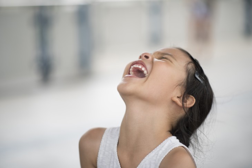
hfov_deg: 23.9
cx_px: 126
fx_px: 595
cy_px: 84
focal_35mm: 85
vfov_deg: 16.1
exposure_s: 1/800
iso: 200
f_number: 1.8
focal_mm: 85
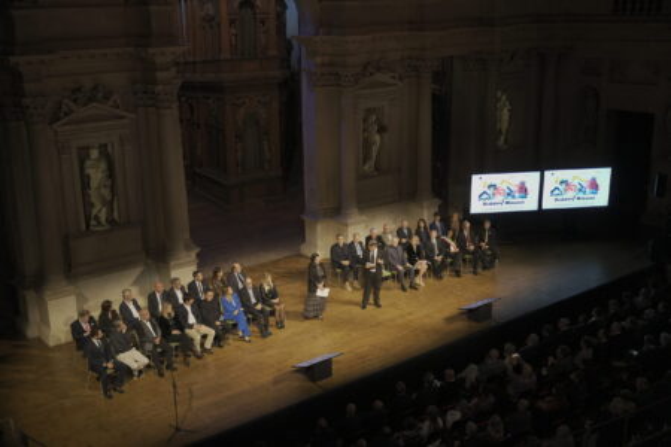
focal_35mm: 42
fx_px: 792
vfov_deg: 31.5
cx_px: 336
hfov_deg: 45.9
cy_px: 224
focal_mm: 42.5
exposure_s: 1/320
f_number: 2.8
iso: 3200
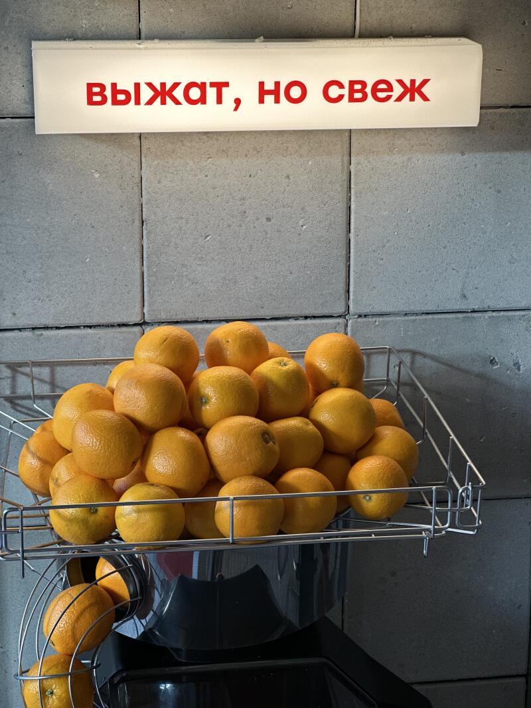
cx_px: 266
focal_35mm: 77
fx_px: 1575
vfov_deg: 25.3
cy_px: 354
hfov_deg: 19.1
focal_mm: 9
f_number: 2.8
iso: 125
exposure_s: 1/100
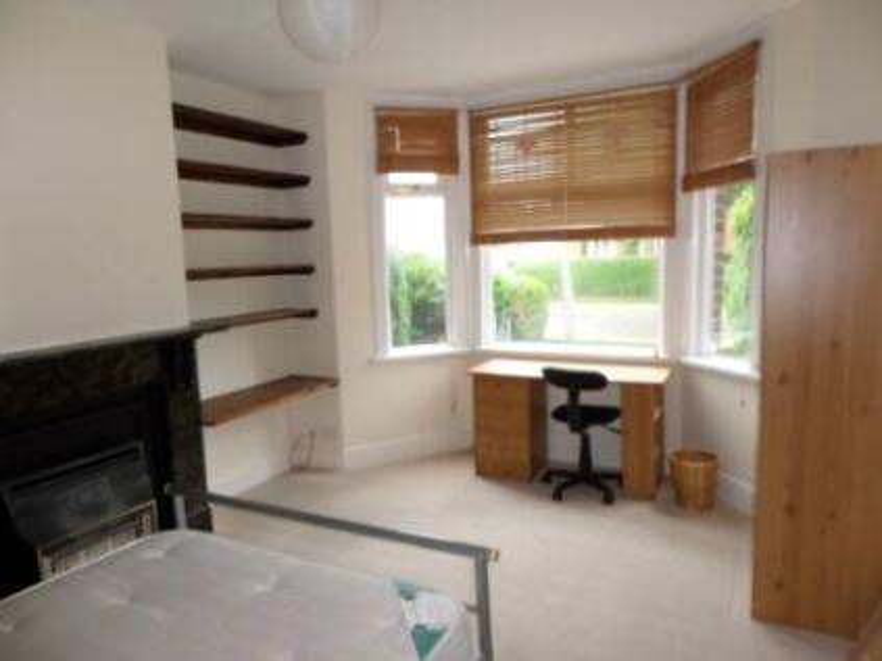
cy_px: 330
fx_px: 611
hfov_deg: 71.6
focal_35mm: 24
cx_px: 441
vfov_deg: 56.8
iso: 120
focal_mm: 4.3
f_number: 3.1
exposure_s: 1/20
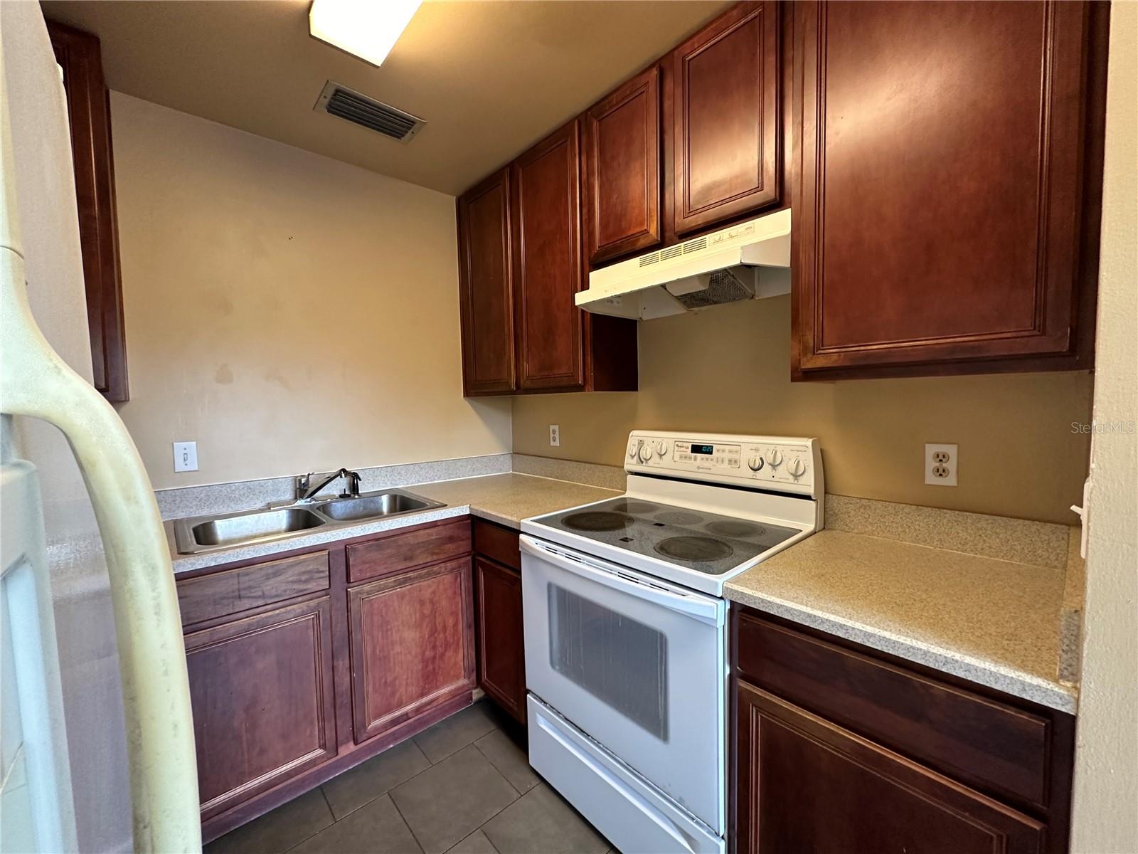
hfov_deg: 102.1
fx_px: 460
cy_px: 427
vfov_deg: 85.7
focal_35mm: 14
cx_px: 569
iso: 320
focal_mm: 2.22
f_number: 2.2
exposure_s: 1/60
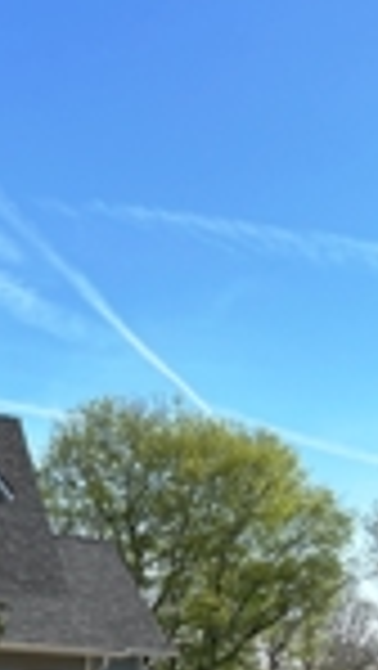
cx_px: 212
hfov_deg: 15.9
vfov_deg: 26.5
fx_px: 1352
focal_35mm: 76
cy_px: 661
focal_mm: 5.7
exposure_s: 1/4115
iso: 50
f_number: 1.5
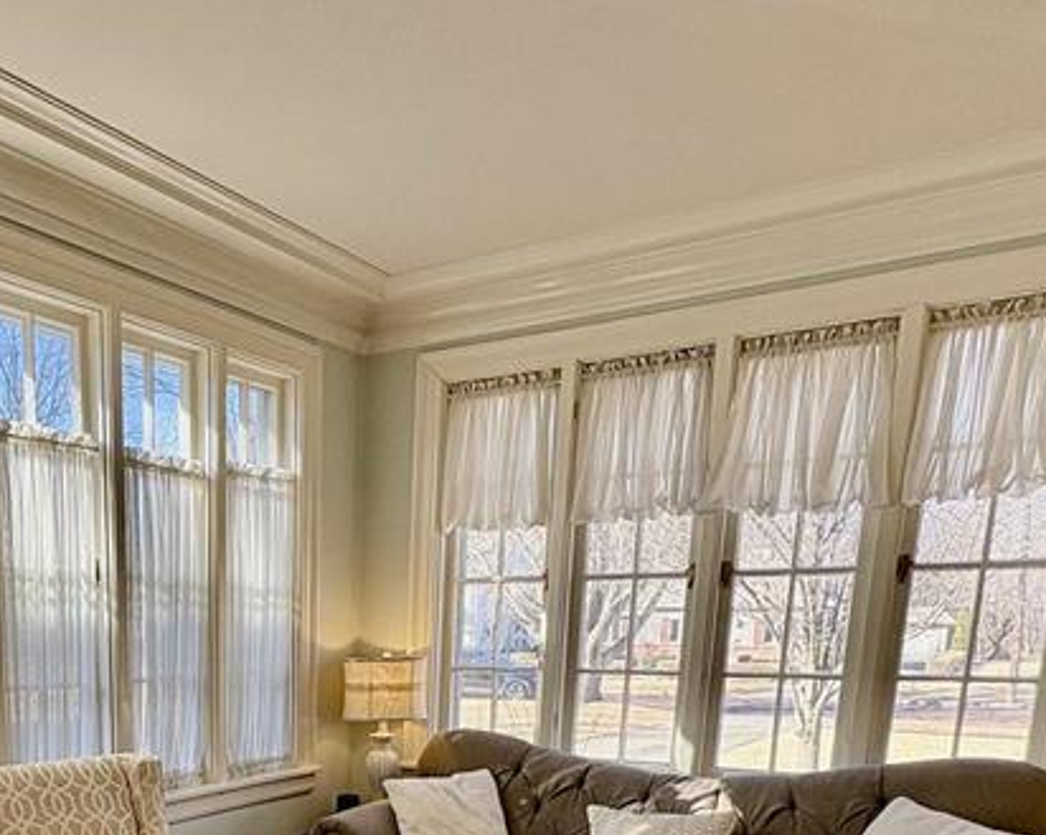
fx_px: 1052
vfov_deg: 37.8
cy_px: 865
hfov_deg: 50.0
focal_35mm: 34
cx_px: 223
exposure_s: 1/175
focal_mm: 2.22
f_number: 2.2
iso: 64
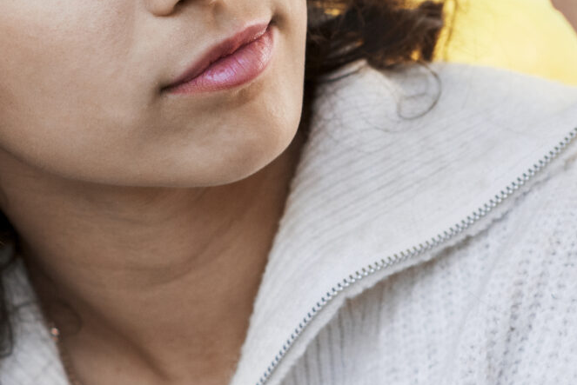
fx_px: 5260
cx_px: 425
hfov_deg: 6.3
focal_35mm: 328
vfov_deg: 4.2
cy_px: 137
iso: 200
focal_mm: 85
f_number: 2.8
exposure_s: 1/500
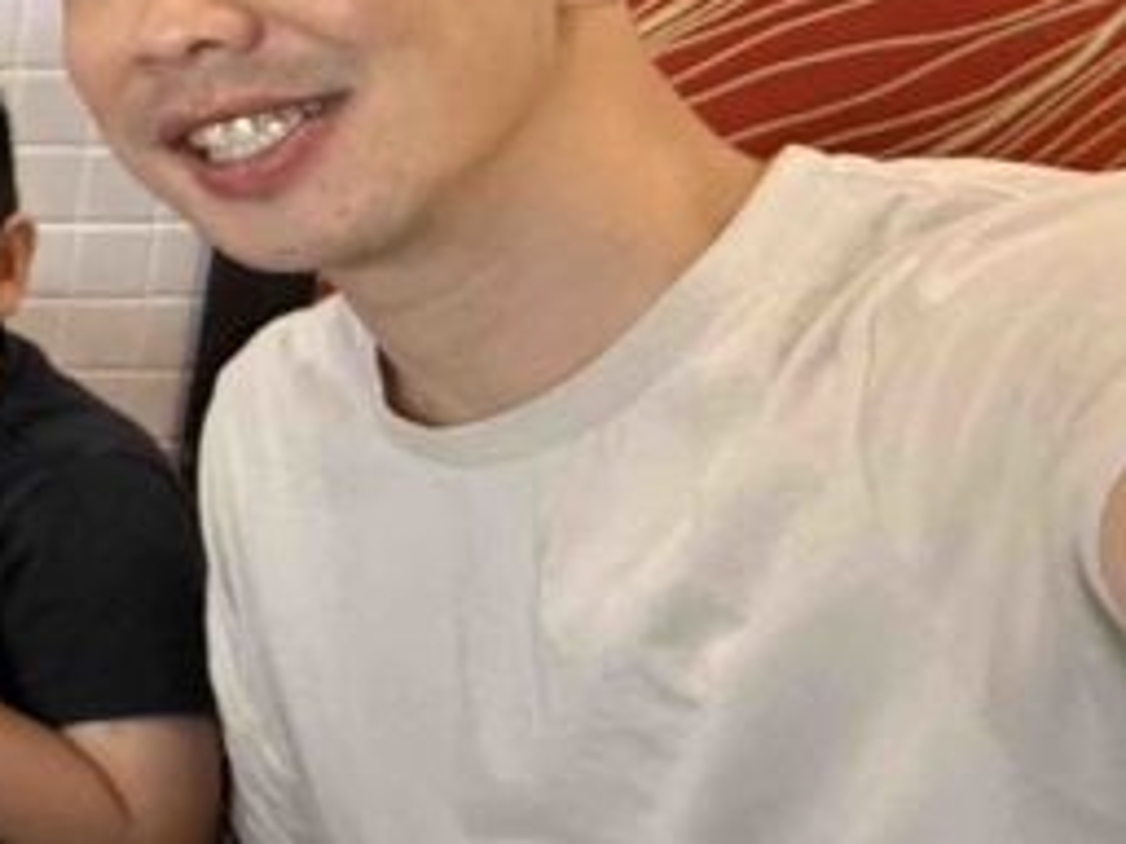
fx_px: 1822
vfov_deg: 25.5
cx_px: -875
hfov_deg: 22.0
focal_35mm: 56
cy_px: 141
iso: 250
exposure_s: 1/50
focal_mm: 2.22
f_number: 2.2
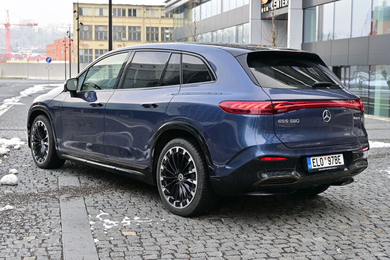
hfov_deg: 38.9
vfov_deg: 26.5
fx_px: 552
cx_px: 195
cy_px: 130
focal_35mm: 51
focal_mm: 34
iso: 100
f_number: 5
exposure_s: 1/80
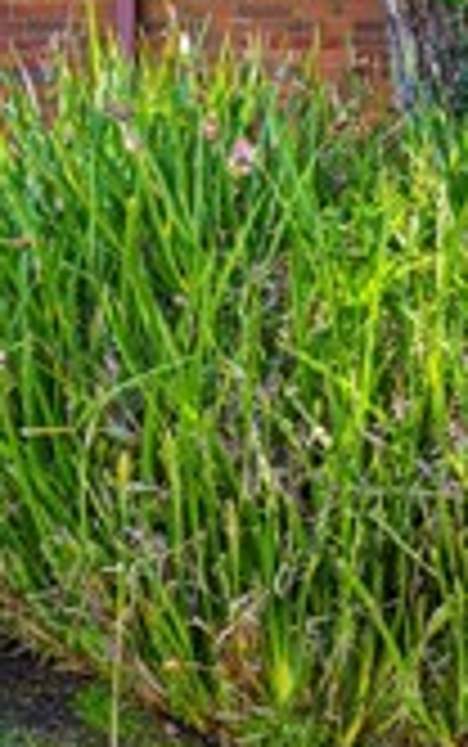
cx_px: 783
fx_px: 1120
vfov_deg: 35.9
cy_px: 171
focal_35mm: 55
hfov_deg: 19.2
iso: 200
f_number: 9.5
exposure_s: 1/30
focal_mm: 14
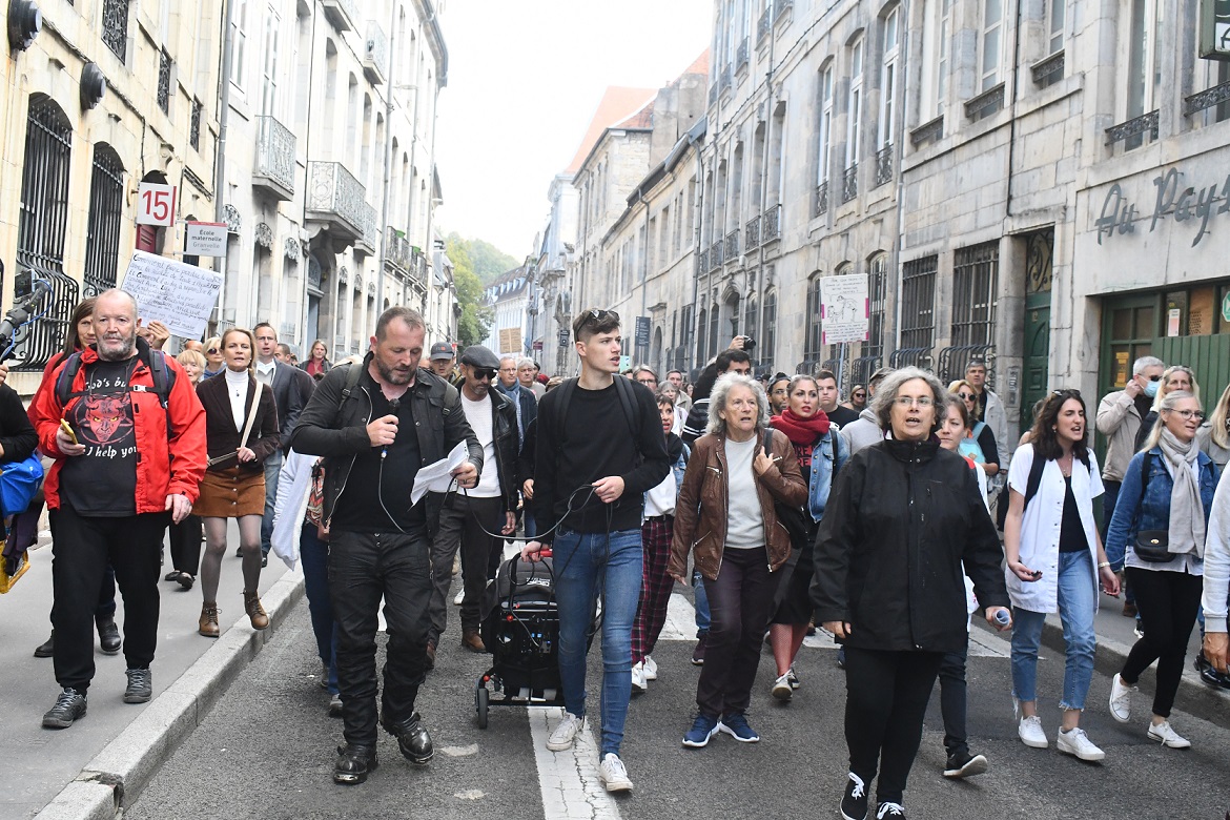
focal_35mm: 39
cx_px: 615
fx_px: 1332
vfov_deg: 34.2
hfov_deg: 49.6
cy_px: 410
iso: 2500
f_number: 10
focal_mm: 26
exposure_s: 1/400
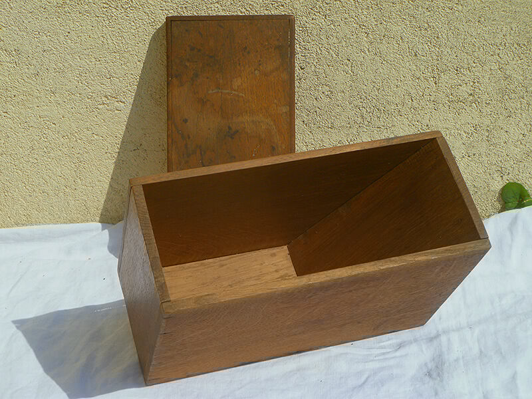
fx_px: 937
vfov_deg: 24.0
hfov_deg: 31.7
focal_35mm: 61
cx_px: 266
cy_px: 200
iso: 80
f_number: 4.1
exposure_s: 1/800
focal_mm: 10.9
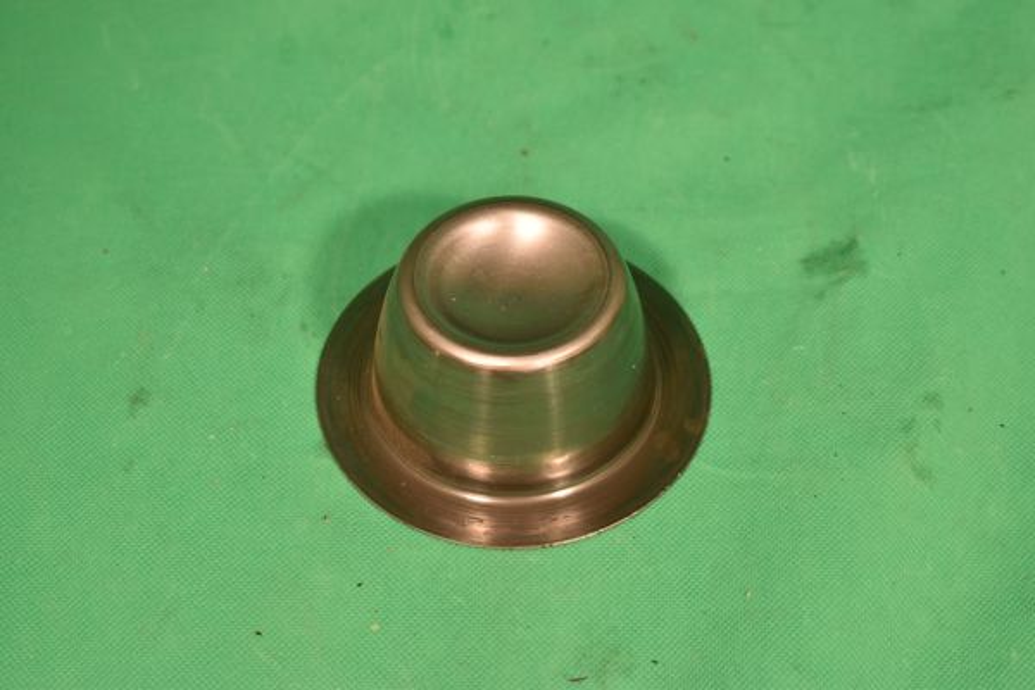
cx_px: 518
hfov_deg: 24.6
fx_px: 2372
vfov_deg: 16.6
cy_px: 345
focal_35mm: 82
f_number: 5.6
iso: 250
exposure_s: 1/100
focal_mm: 55
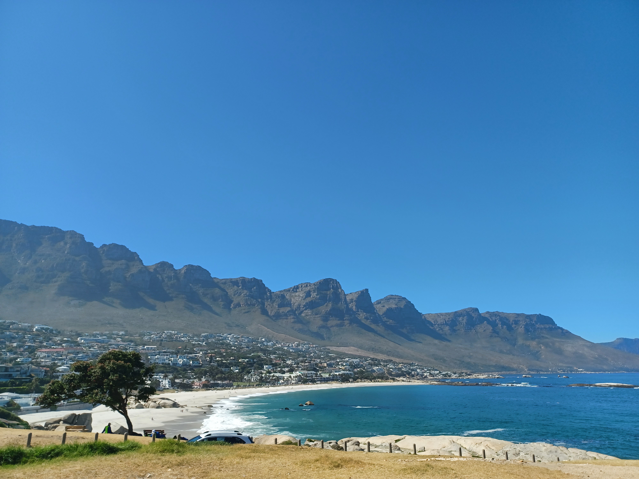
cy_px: 240
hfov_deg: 69.4
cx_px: 320
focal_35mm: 25
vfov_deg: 54.9
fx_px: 461
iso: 32
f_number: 1.8
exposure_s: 1/490
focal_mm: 4.6
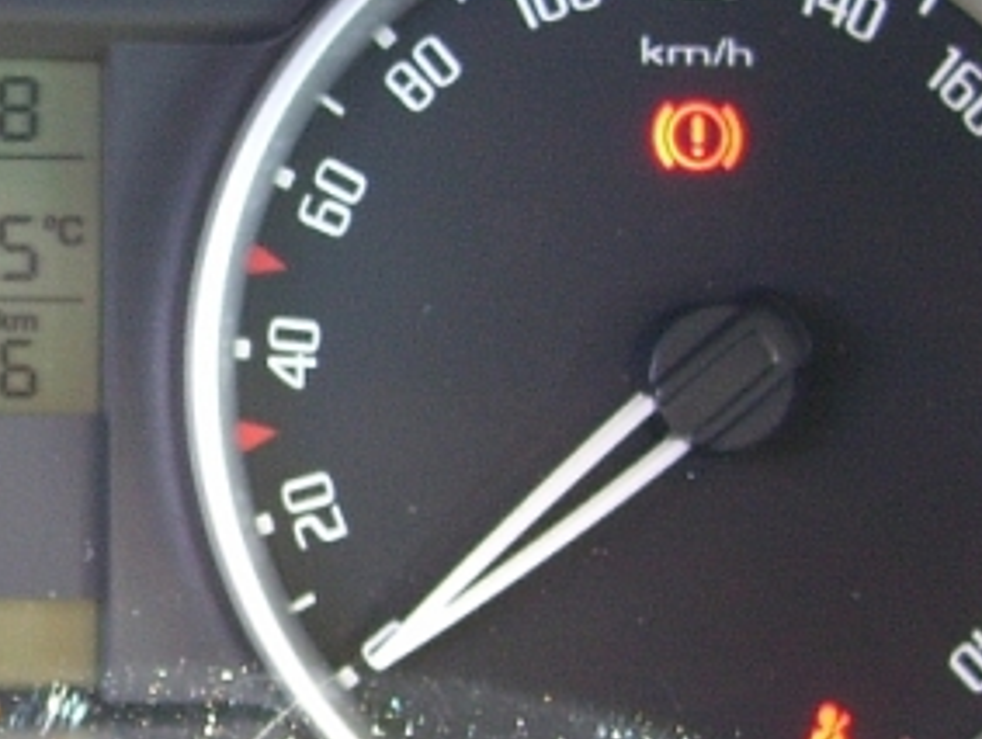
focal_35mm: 96
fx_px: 2727
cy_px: 368
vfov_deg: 15.4
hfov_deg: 19.3
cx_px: -167
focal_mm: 5.6
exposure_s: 1/20
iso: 160
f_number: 2.7
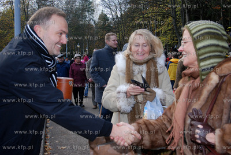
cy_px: 78
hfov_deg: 46.3
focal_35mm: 42
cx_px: 116
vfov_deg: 32.0
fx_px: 270
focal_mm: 28
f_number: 5.6
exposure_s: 1/200
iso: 320
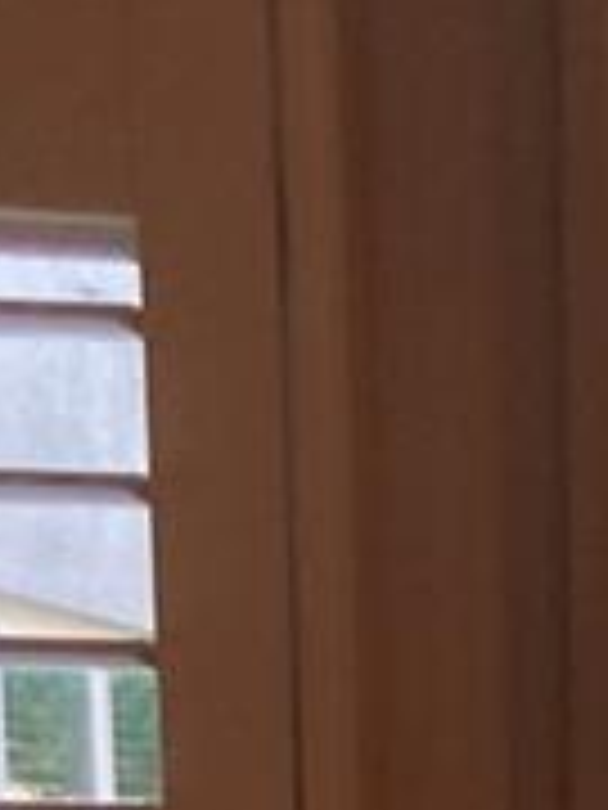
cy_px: 1818
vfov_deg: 9.6
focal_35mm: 187
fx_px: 4379
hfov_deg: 7.0
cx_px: 1919
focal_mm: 3.99
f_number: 1.8
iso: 64
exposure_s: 1/60
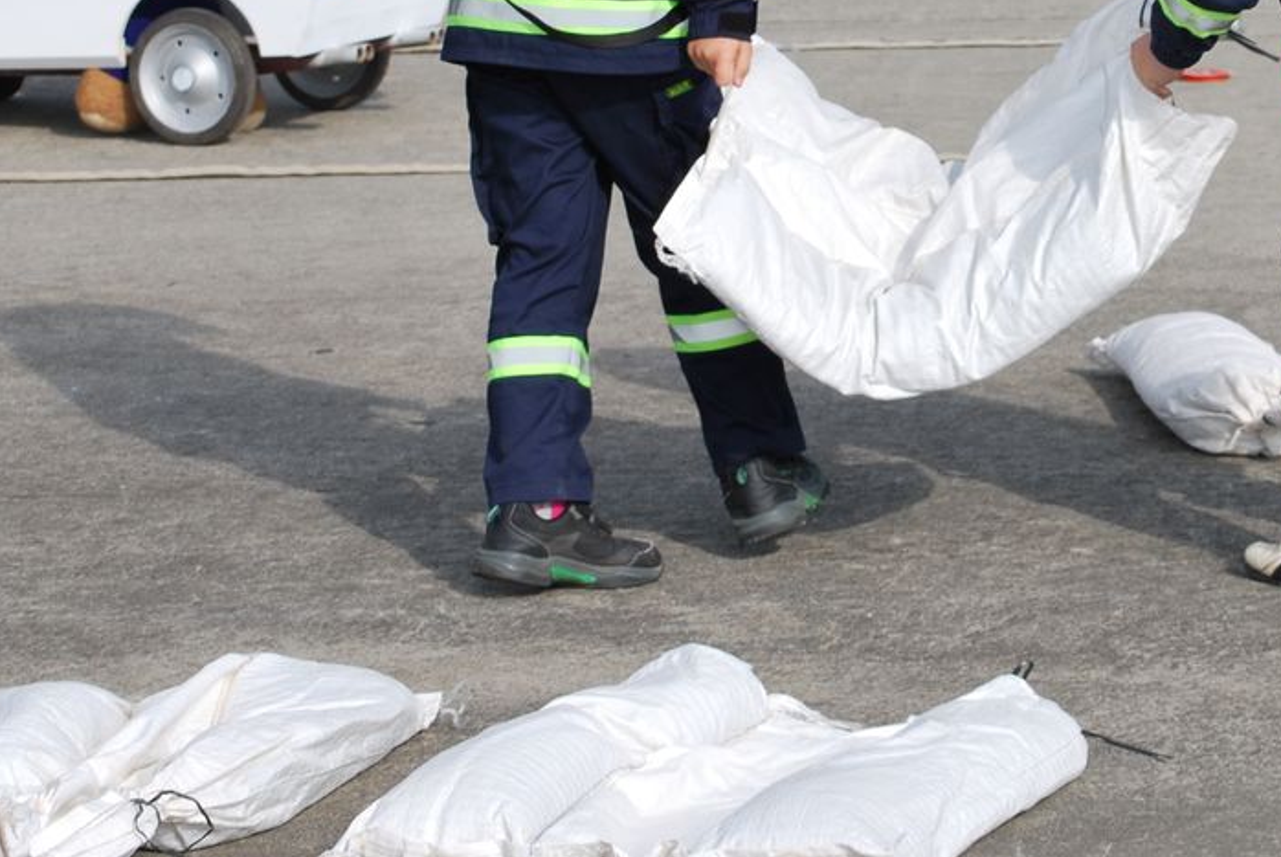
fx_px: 6737
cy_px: -10
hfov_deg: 10.8
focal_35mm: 189
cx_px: 1158
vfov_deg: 7.2
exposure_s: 1/320
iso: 100
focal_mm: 55
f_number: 9
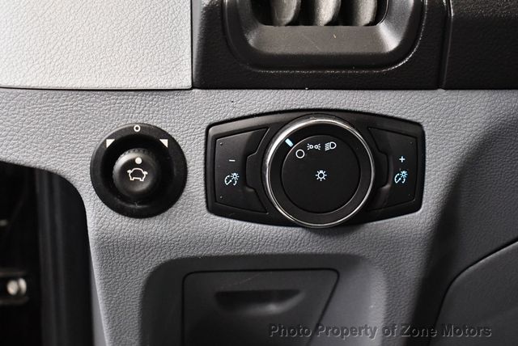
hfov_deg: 34.5
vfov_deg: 23.4
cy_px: 173
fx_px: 835
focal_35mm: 58
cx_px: 259
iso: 4000
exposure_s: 1/60
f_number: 4.2
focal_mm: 29
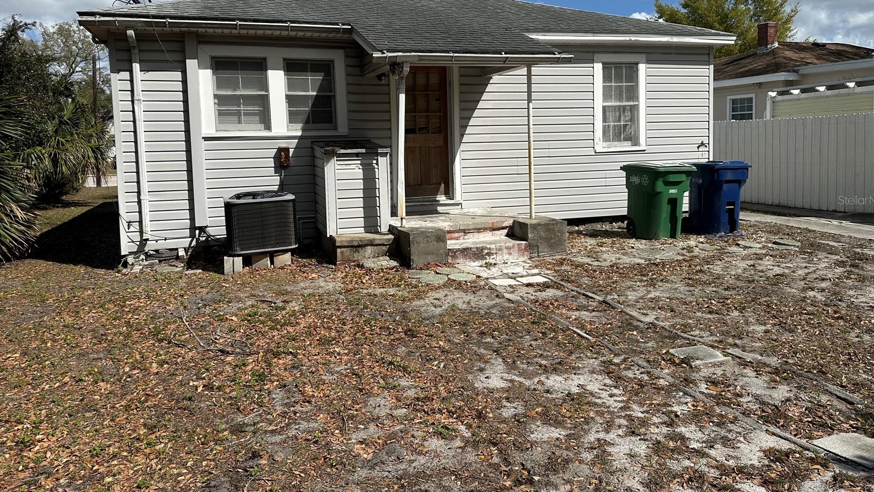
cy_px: 200
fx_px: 626
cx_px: 440
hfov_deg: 69.8
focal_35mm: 27
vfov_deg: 42.7
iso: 80
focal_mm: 6.86
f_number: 1.78
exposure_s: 1/8197
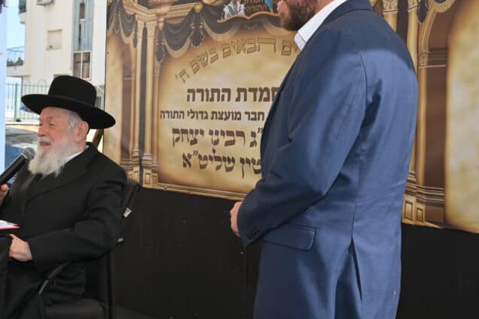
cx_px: 133
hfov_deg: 35.0
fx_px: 745
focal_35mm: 56
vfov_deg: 24.1
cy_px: 103
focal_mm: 35
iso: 100
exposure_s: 1/160
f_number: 7.1
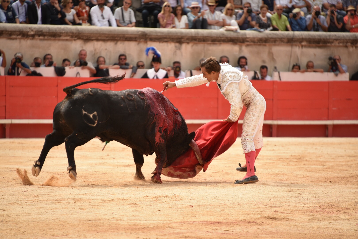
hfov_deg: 6.9
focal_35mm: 300
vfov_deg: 4.6
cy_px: 120
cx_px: 179
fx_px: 2983
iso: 560
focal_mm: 300
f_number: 5.6
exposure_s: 1/1600
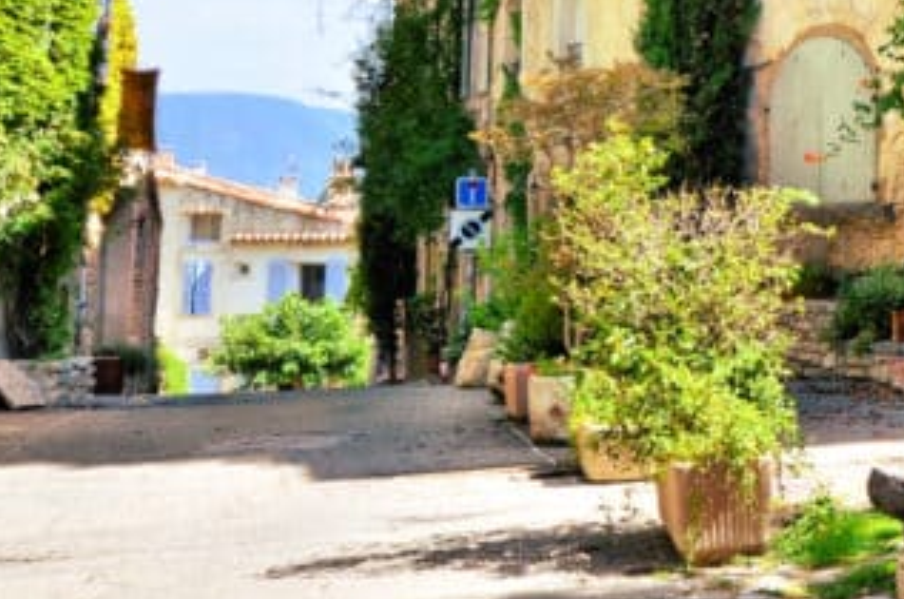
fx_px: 1917
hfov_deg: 22.5
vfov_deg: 17.4
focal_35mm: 76
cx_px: 1293
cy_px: 26
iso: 100
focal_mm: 17
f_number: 8
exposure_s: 1/100
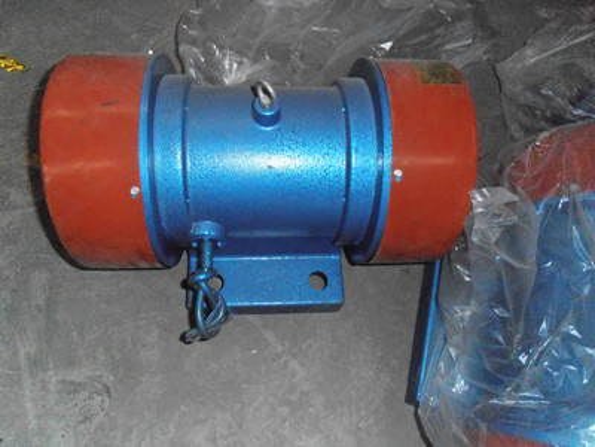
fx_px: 413
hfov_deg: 71.6
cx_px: 298
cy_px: 224
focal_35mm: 24
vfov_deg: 56.8
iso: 1600
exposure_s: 1/250
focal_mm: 4.2
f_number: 3
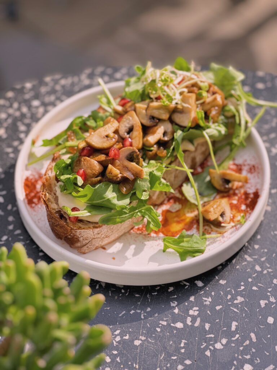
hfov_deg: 19.1
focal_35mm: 77
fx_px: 822
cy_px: 185
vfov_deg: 25.3
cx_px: 138
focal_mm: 9
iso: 25
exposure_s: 1/250
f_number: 2.8
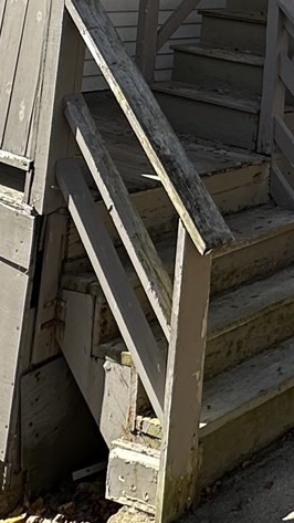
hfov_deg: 16.7
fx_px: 915
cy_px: -257
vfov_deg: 24.8
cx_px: 437
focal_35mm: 66
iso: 40
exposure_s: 1/407
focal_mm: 2.22
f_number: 2.2
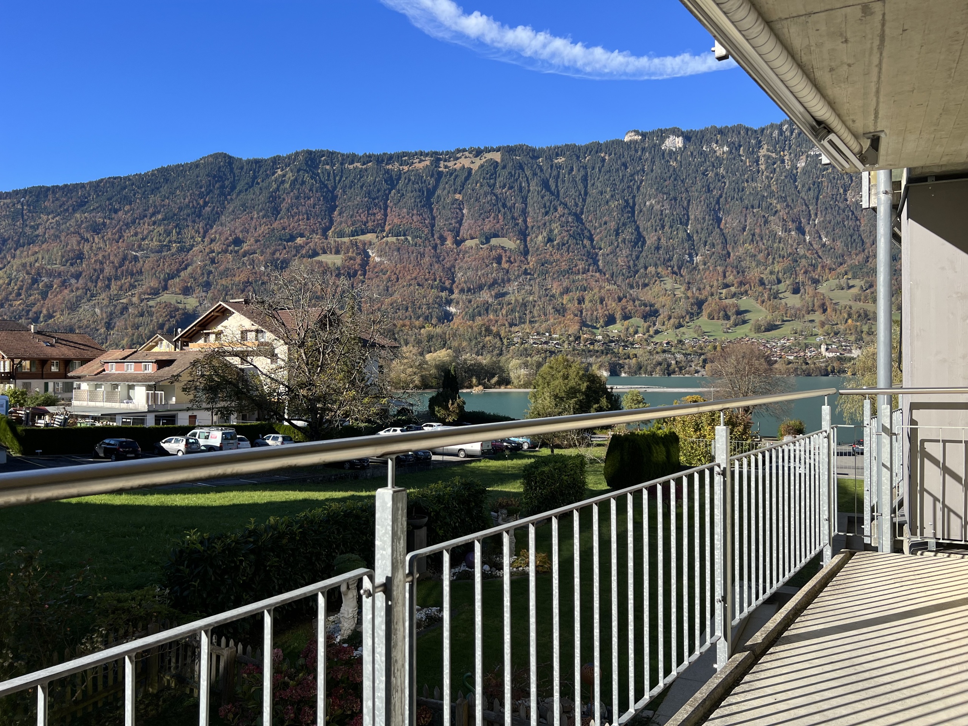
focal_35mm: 26
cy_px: 363
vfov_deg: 53.1
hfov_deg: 67.3
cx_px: 484
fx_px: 727
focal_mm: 5.7
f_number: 1.5
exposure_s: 1/1869
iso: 50
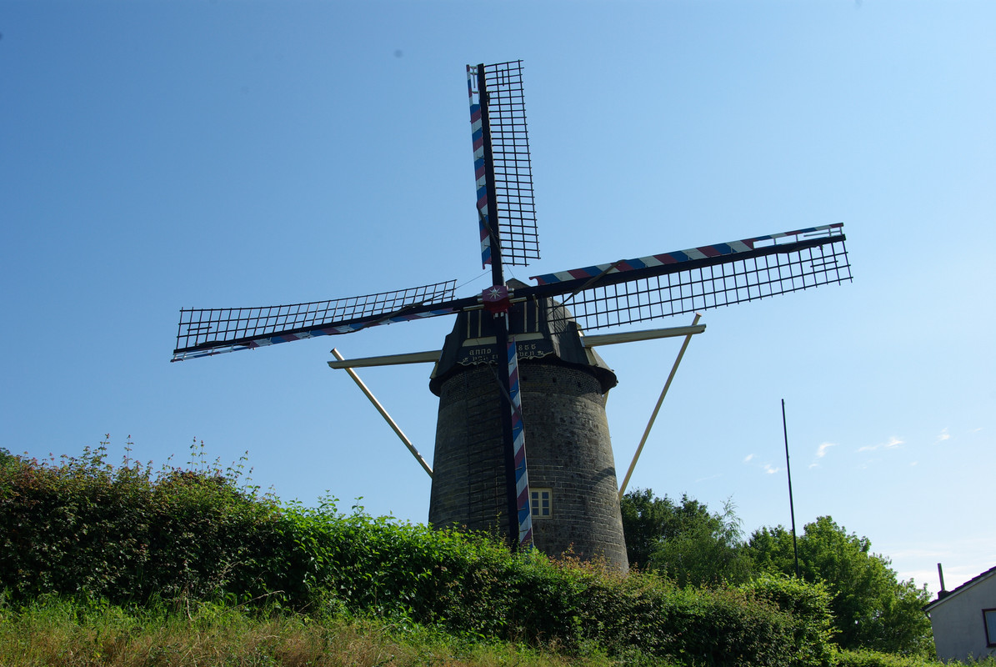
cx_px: 498
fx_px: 1080
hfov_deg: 49.5
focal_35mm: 39
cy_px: 334
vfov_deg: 34.3
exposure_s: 1/125
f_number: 9.5
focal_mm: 26
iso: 100
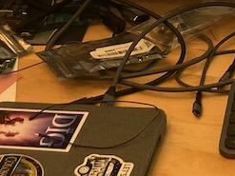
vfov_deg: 10.0
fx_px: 984
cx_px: 328
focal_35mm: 145
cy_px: -74
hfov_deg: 13.0
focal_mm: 3.99
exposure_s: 1/60
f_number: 1.8
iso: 80
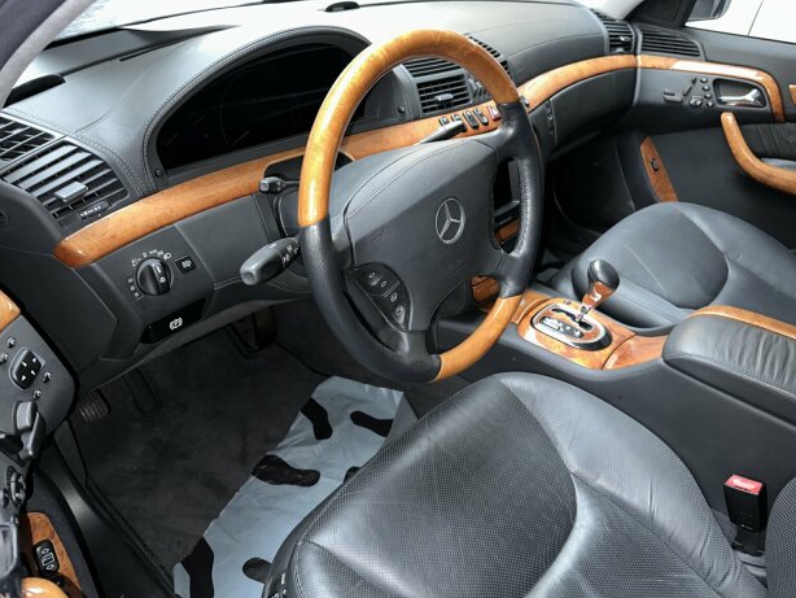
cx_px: 412
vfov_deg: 54.9
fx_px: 575
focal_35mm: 25
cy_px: 301
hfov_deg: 69.3
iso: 160
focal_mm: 6.86
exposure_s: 1/10
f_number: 1.78
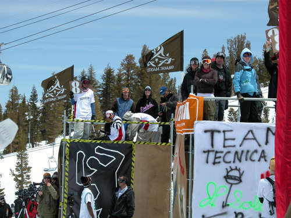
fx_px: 891
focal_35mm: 106
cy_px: 109
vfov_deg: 14.0
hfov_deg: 18.5
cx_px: 146
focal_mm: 27.3
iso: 100
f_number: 5.8
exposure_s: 1/649
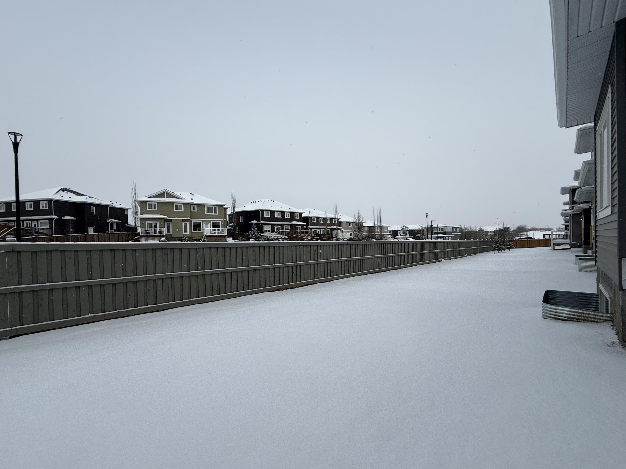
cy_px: 243
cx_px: 304
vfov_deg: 81.7
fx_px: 271
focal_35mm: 15
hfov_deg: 98.1
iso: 50
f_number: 2.2
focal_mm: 2.22
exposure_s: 1/1497
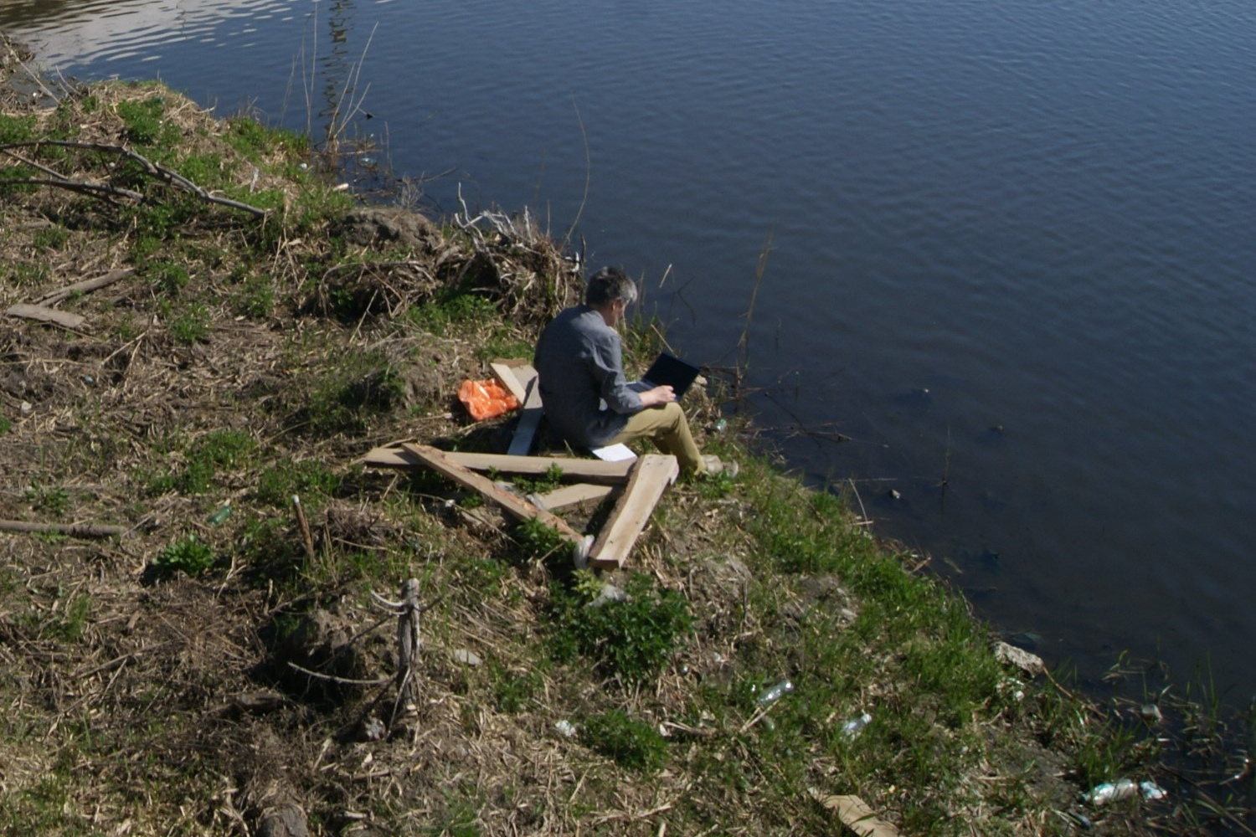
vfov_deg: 47.9
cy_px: 418
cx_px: 628
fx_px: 942
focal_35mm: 27
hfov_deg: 67.4
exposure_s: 1/250
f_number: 10
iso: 100
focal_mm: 18
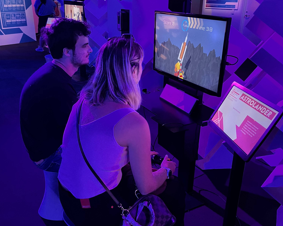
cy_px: 121
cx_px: 142
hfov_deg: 52.8
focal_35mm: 34
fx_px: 285
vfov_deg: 43.3
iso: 640
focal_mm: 5.1
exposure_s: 1/35
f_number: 1.6
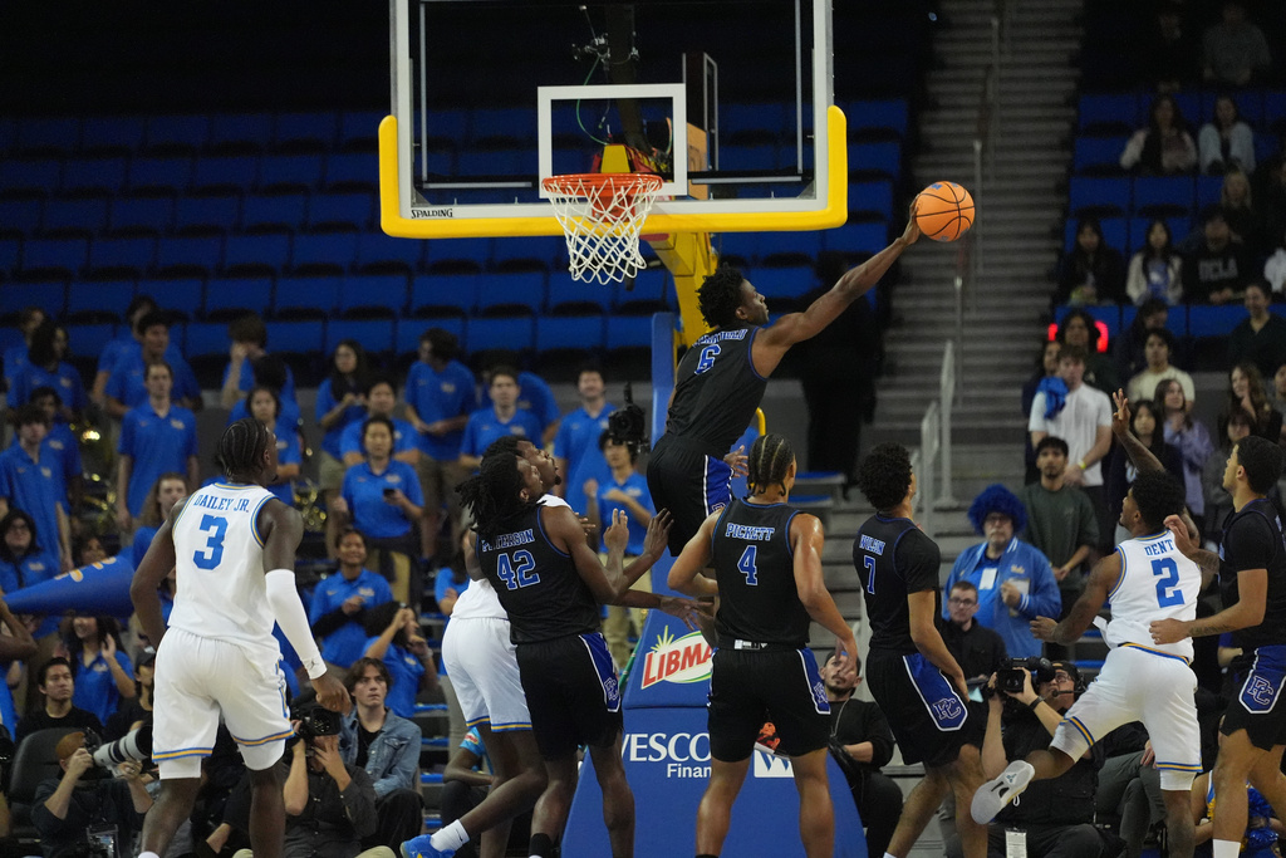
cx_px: 643
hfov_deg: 10.3
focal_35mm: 200
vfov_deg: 6.9
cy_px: 429
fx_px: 7145
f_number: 2.8
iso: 8000
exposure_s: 1/4000
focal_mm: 200
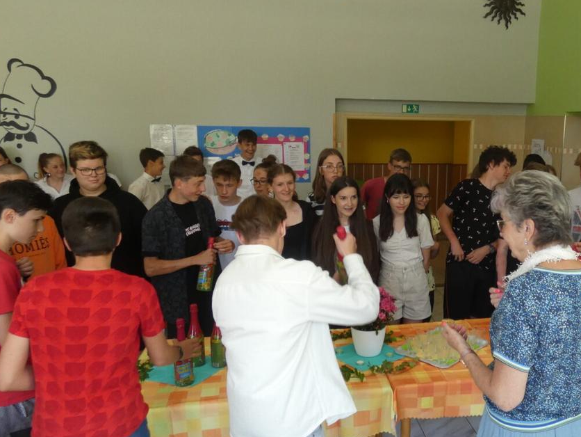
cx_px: 400
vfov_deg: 44.1
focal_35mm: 32
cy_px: 244
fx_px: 537
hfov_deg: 55.3
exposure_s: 1/60
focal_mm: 3.6
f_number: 2.8
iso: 200
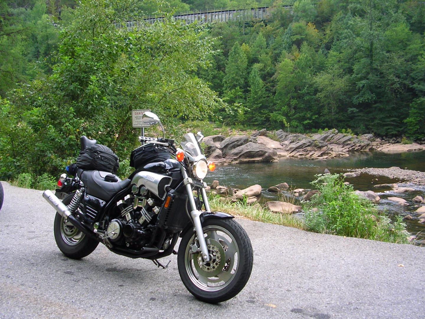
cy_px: 160
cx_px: 212
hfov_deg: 49.0
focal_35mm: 38
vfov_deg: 37.7
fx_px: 467
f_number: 2.8
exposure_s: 1/154
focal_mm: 5.8
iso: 50
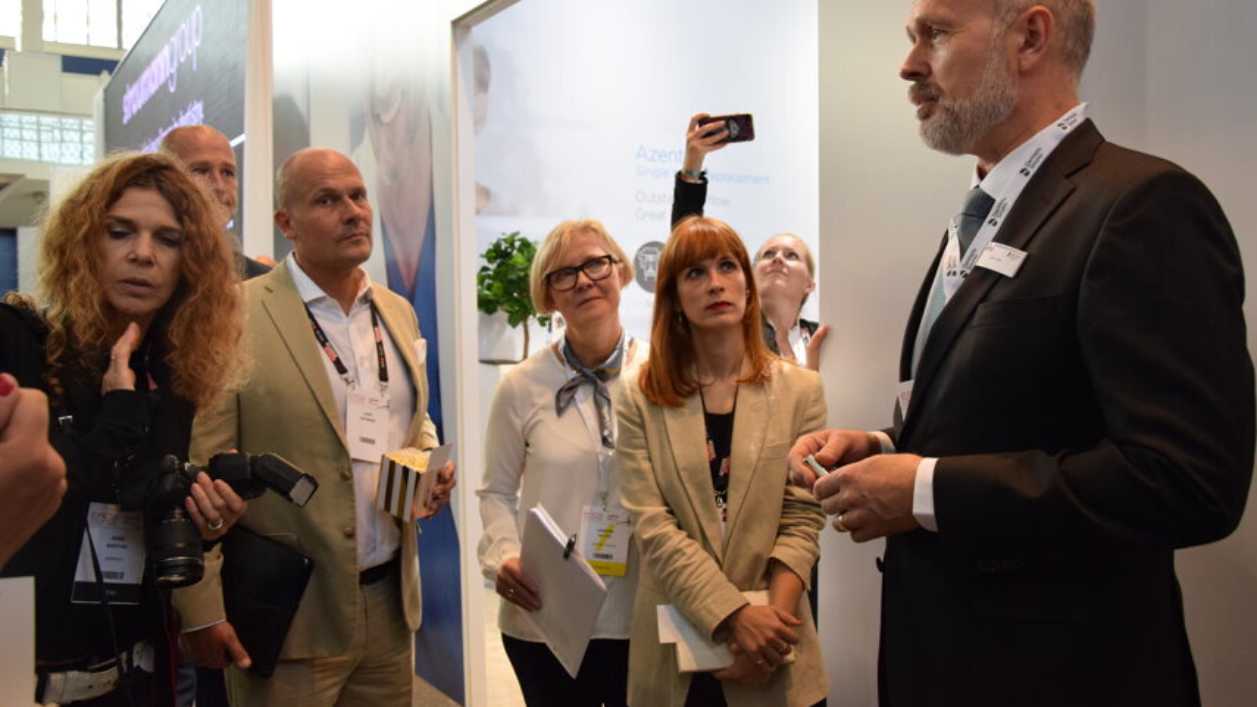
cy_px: 330
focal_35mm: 35
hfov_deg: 56.6
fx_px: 1167
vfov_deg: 33.7
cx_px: 629
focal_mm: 22
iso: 1000
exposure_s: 1/160
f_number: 5.6
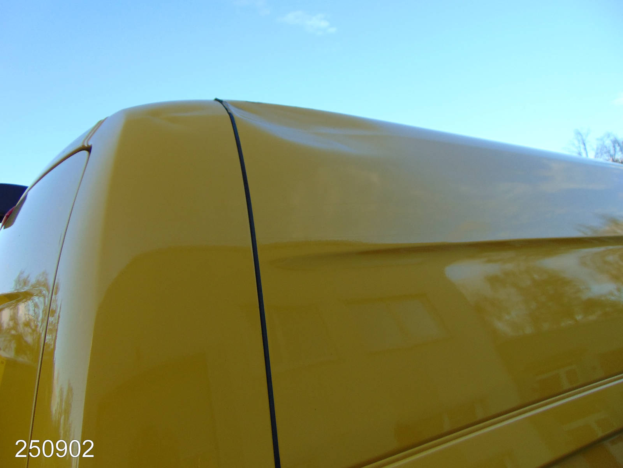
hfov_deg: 69.4
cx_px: 312
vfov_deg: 54.9
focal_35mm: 25
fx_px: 450
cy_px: 234
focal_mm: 4.5
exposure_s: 1/125
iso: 80
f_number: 3
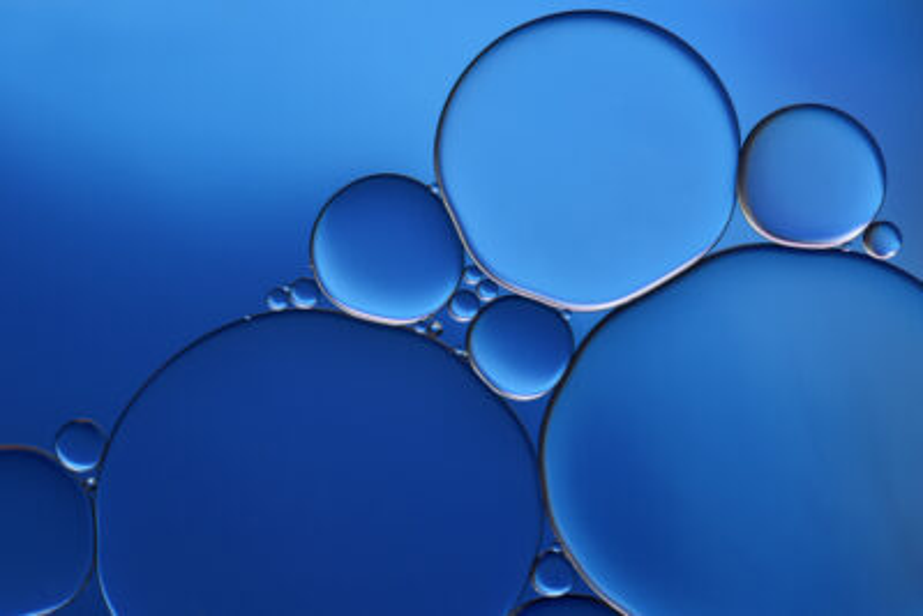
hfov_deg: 33.4
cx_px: 462
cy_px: 308
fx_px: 1539
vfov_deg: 22.6
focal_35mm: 60
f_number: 4.5
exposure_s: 1/2000
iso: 500
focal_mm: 60
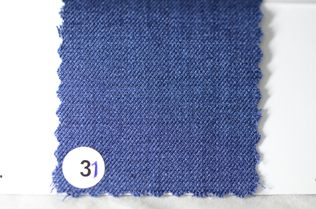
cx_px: 158
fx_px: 1183
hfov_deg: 15.2
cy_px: 104
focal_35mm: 135
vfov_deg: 10.1
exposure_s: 1/125
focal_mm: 90
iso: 800
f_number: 3.8
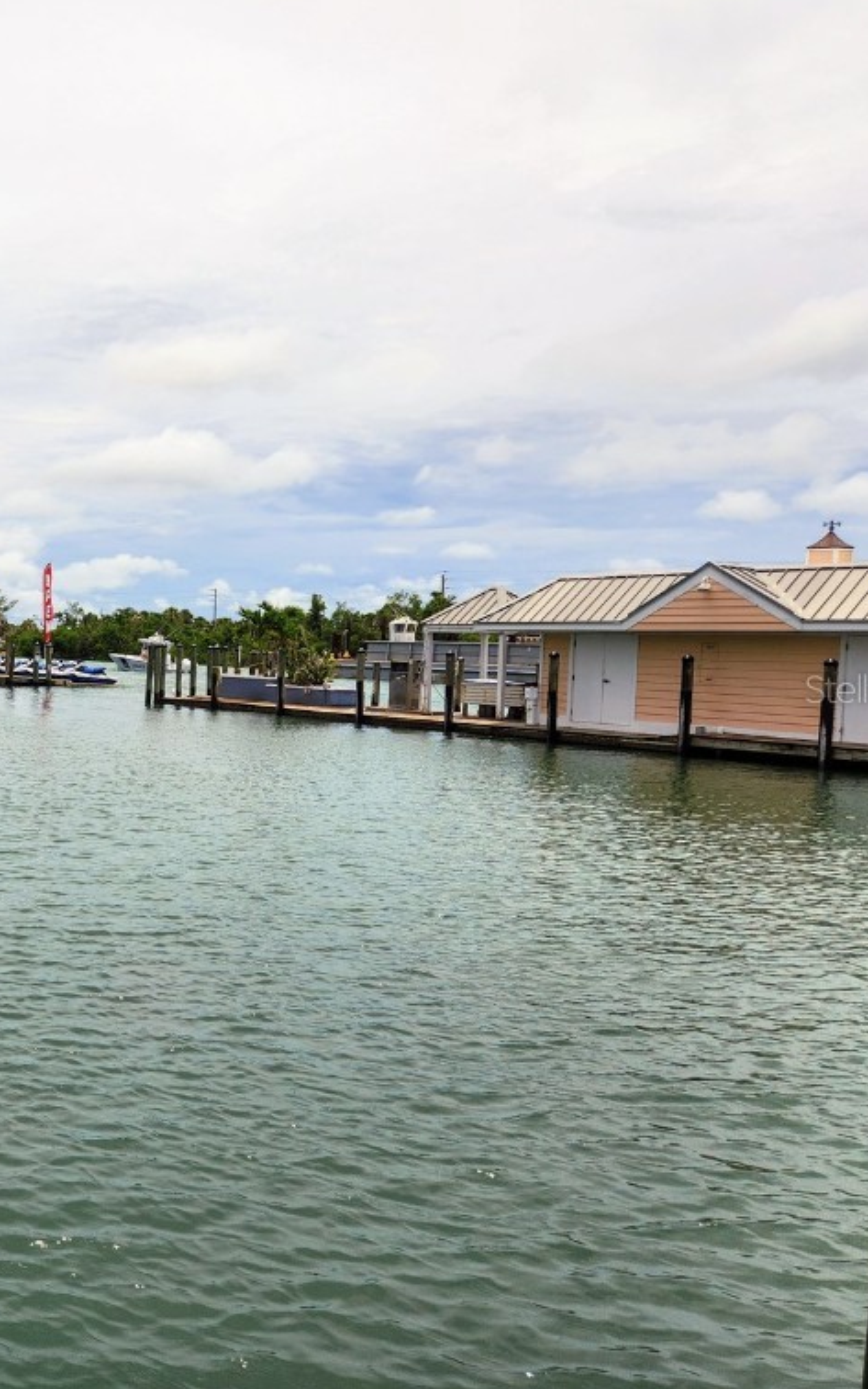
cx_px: 39
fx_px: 1249
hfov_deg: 35.3
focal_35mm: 33
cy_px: 688
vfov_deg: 58.1
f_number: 1.8
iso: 20
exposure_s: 1/3309
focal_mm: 5.4
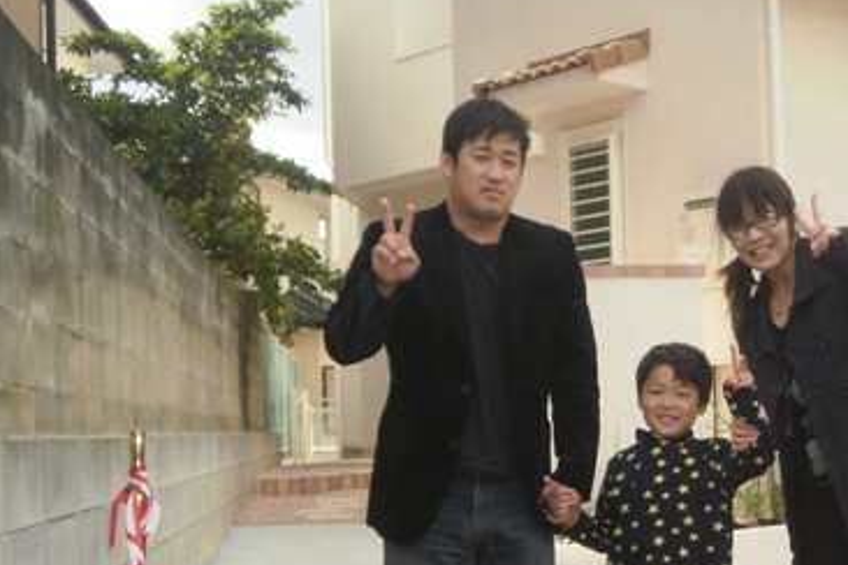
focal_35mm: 61
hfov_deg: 32.2
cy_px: 402
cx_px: 651
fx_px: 1437
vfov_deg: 22.1
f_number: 3.1
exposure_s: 1/400
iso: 100
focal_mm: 6.51
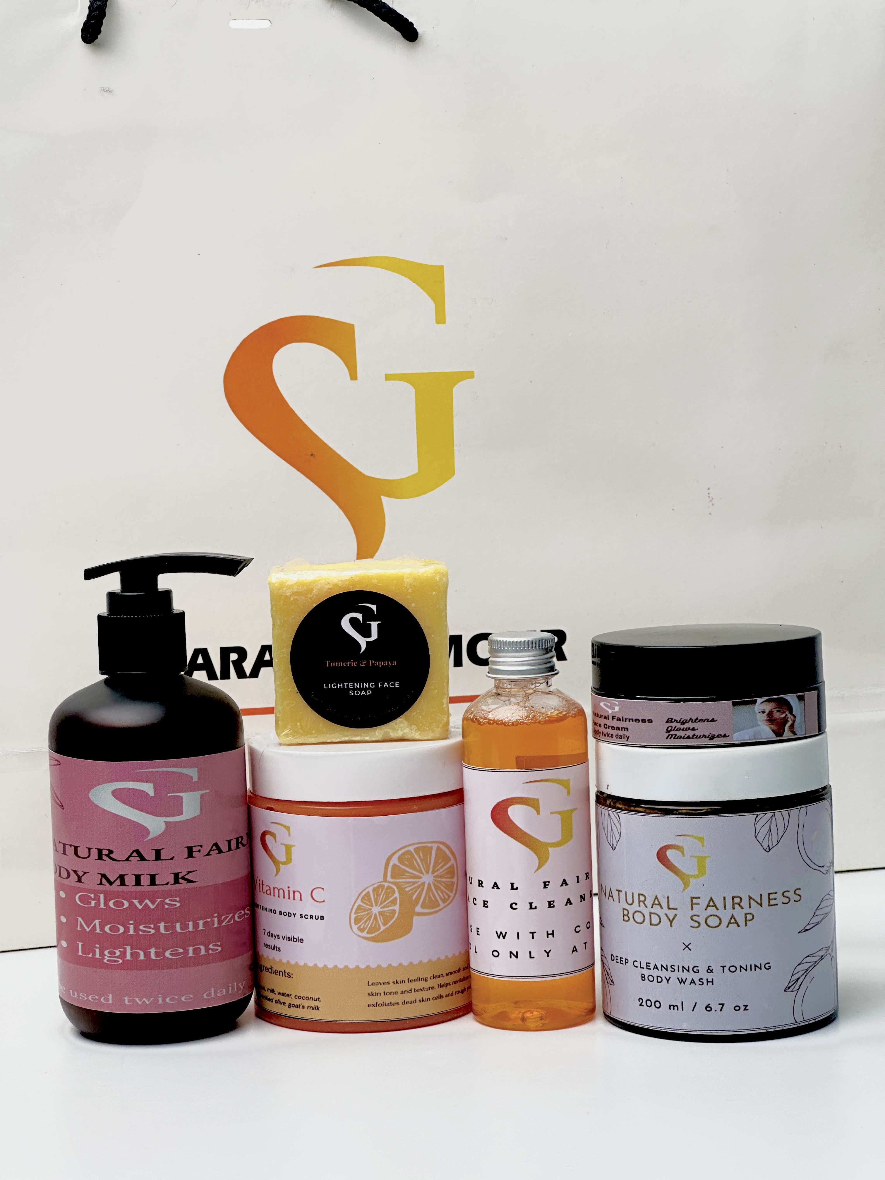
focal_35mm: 77
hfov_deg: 19.1
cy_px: 590
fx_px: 2625
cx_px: 442
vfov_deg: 25.3
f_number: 2.8
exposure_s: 1/102
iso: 64
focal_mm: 9
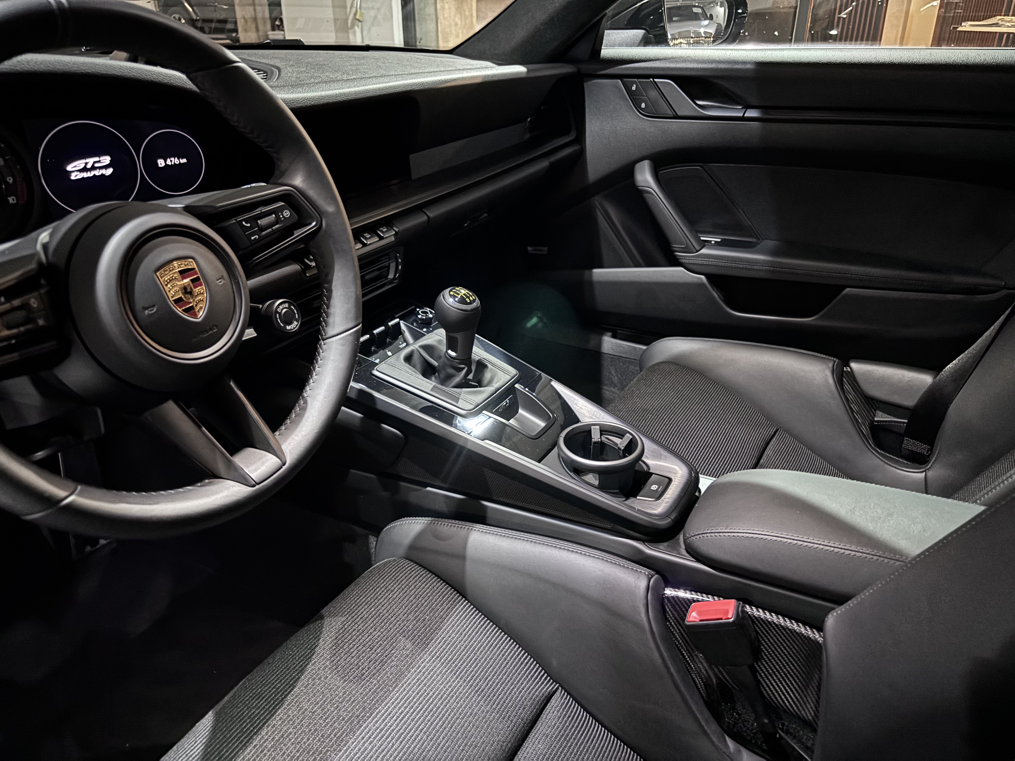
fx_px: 762
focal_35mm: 26
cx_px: 508
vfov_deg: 53.1
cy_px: 380
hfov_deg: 67.3
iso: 1000
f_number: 1.6
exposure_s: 1/24
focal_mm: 5.96
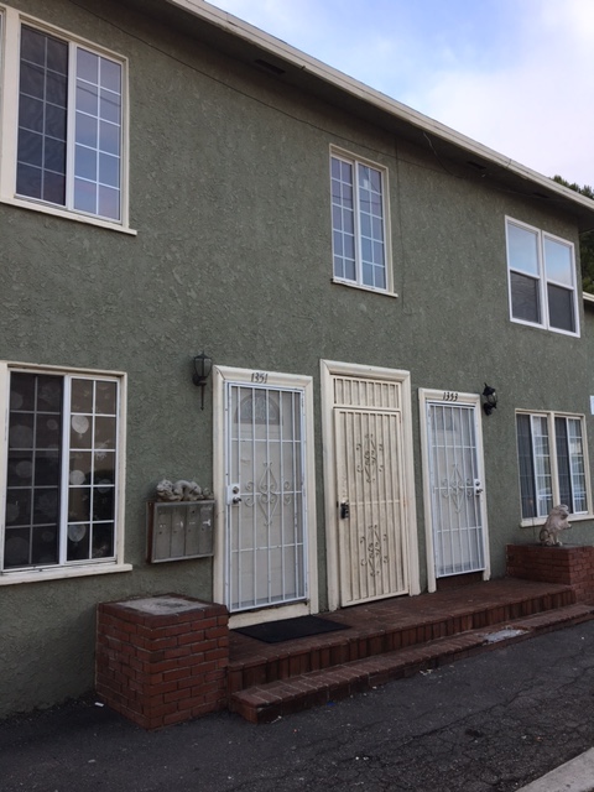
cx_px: 297
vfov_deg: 61.7
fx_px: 664
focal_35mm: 29
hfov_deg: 48.2
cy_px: 396
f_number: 2.2
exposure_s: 1/162
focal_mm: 4.15
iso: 25
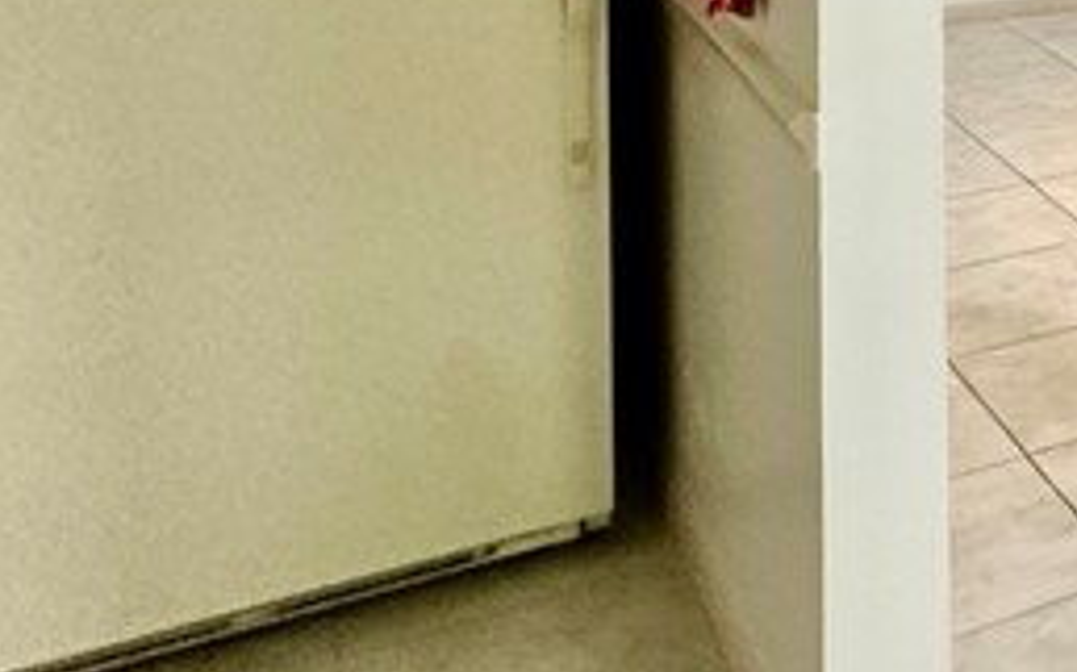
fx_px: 1731
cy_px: -326
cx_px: 1695
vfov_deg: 19.3
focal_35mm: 59
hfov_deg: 24.8
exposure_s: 1/60
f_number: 2.2
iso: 320
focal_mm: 2.22
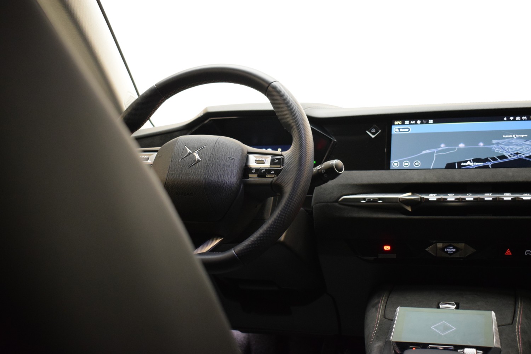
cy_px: 177
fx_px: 664
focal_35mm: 45
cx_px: 266
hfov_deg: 43.6
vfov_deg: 29.9
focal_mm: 30
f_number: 4.2
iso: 2500
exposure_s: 1/60
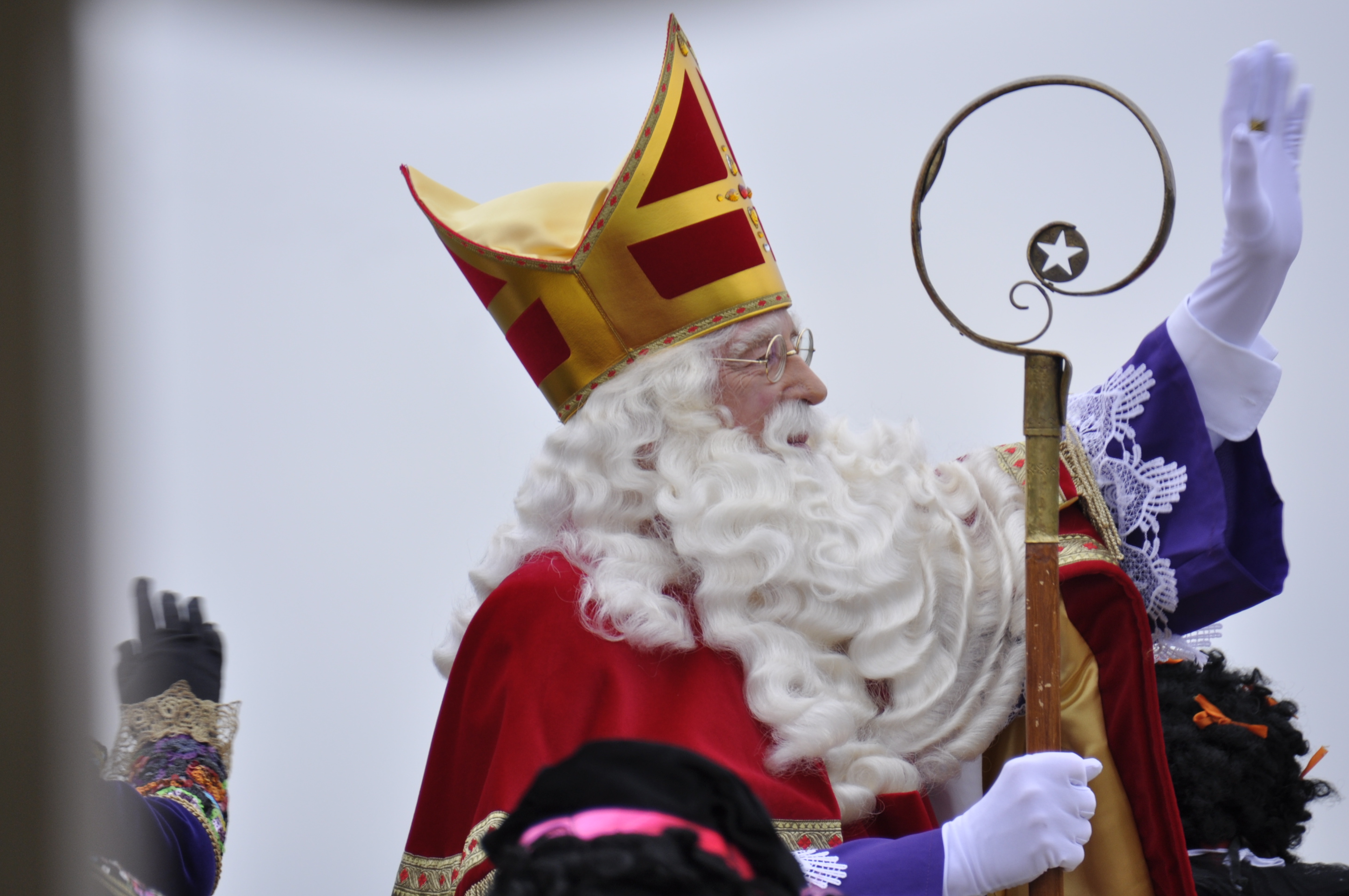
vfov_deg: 2.7
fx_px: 18675
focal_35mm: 499
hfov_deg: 4.1
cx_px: 715
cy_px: 400
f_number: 6.3
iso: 200
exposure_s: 1/125
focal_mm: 300
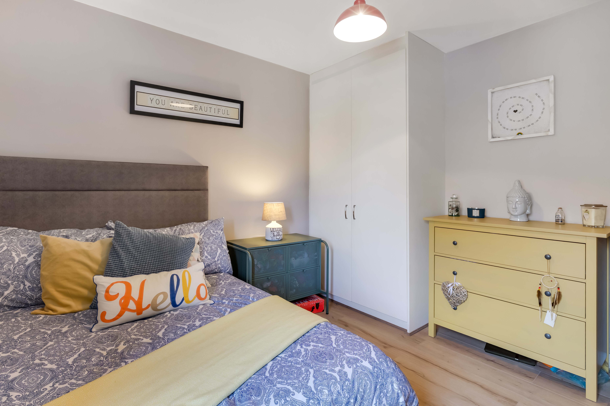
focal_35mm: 17
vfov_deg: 70.4
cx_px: 305
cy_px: 203
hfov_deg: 93.3
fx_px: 288
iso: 640
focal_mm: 17
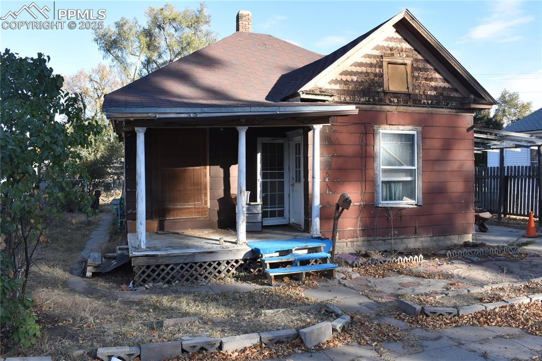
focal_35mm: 30
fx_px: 451
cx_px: 271
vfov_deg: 43.6
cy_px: 180
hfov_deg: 61.9
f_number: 10
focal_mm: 20
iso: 800
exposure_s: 1/400
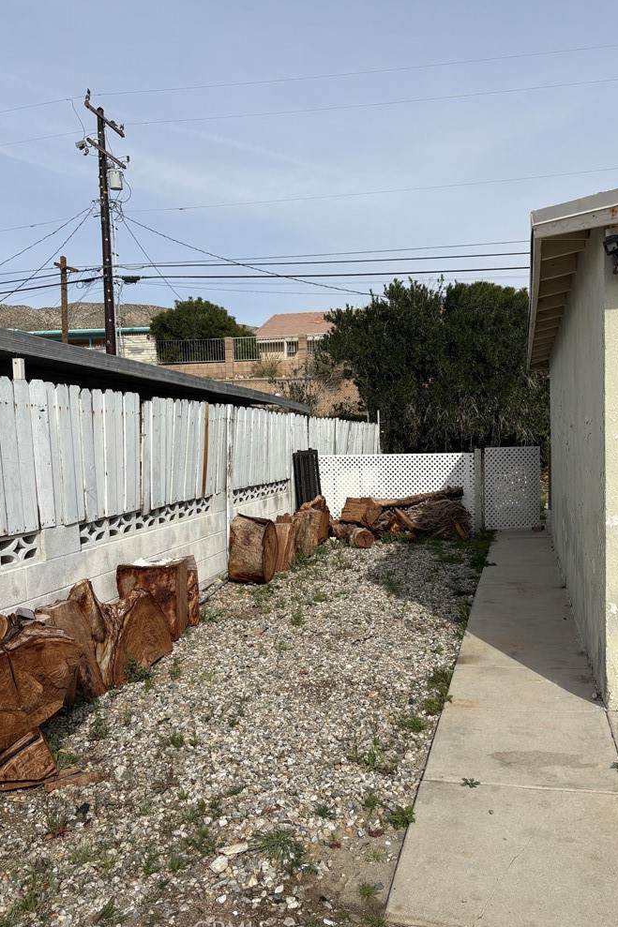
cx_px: 344
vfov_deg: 65.5
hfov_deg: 46.3
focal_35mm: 28
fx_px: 721
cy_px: 463
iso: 50
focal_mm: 5.96
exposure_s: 1/5814
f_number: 1.6
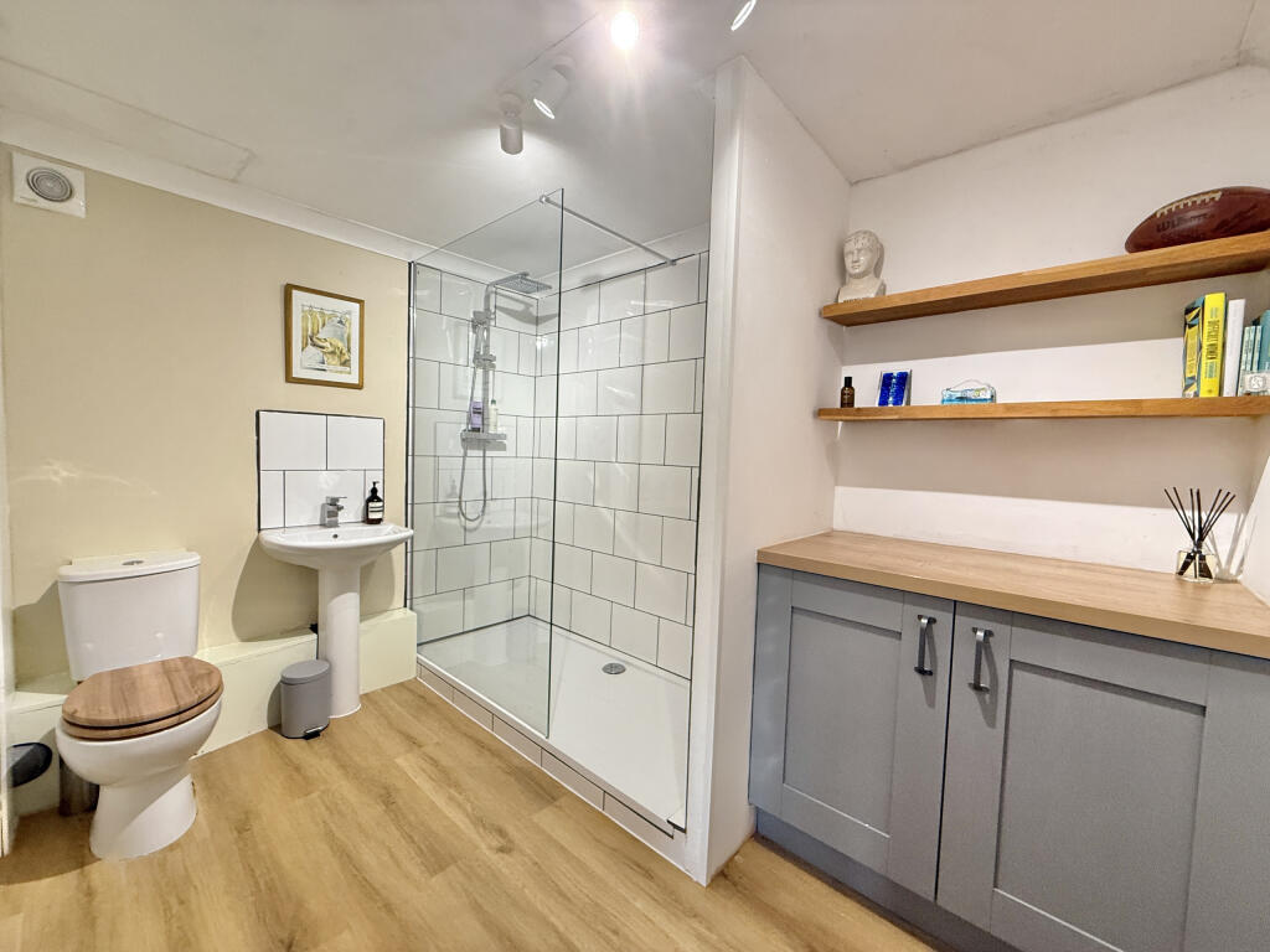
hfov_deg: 102.1
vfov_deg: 85.7
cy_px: 476
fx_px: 514
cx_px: 635
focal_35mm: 14
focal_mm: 2.22
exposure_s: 1/50
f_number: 2.2
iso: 250
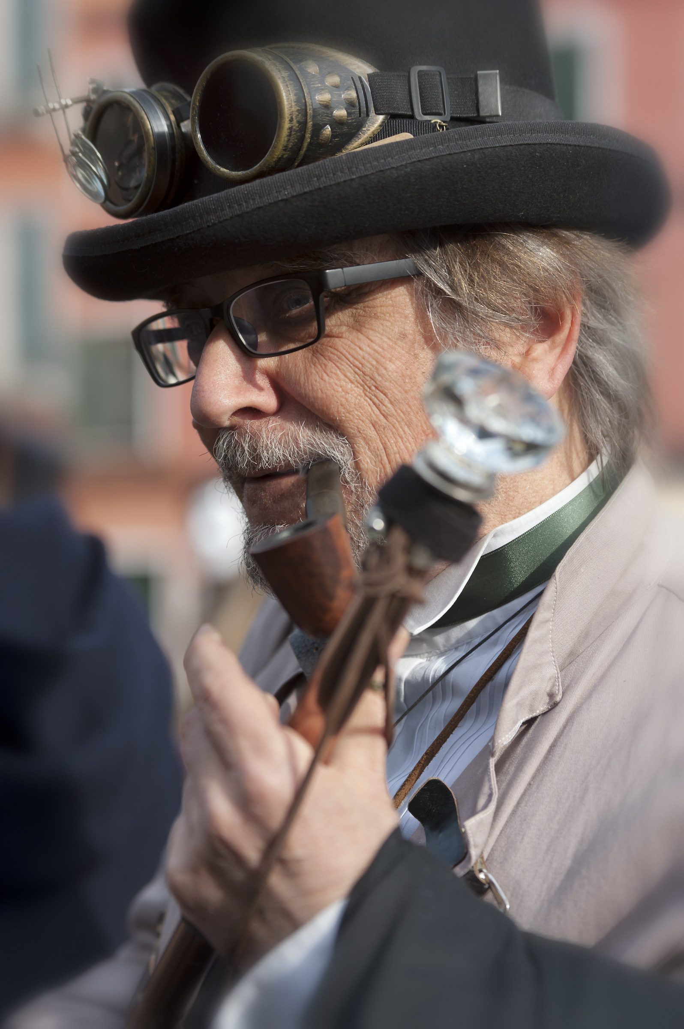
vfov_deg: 20.4
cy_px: 514
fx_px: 2855
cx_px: 342
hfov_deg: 13.7
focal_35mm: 100
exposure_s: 1/500
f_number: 4
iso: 200
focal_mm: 100
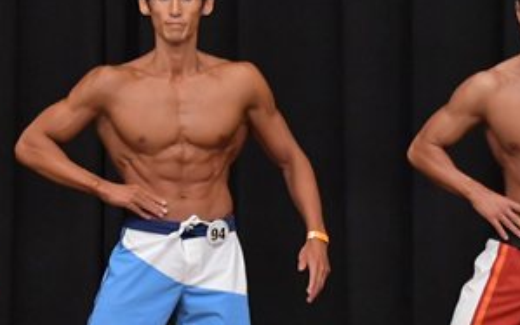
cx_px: 229
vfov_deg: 2.5
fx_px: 7555
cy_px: 245
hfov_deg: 3.9
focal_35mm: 533
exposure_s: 1/400
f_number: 5.6
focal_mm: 135
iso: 6400
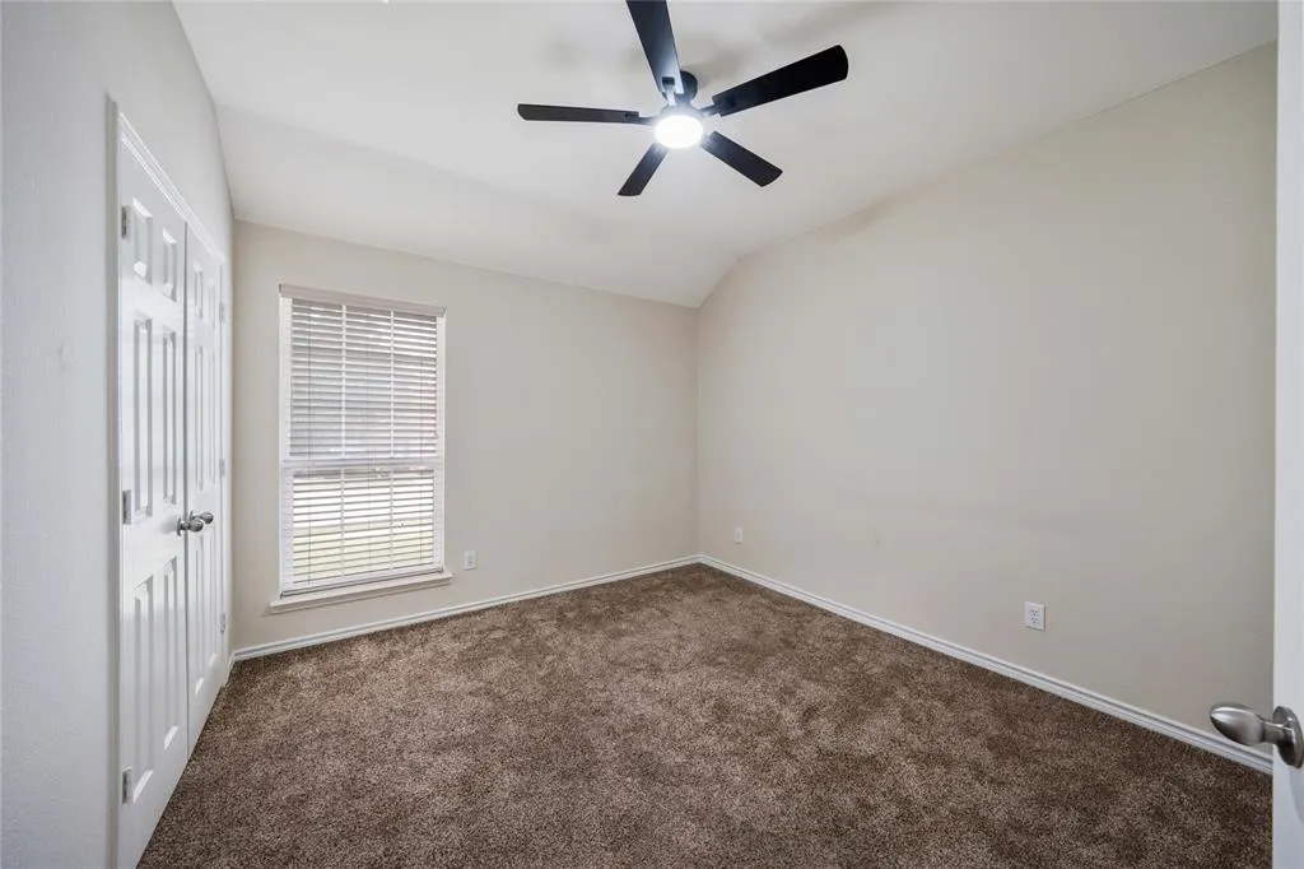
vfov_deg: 90.0
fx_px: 435
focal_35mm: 12
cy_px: 434
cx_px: 652
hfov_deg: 112.6
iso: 100
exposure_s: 1/2
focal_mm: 12
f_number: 11
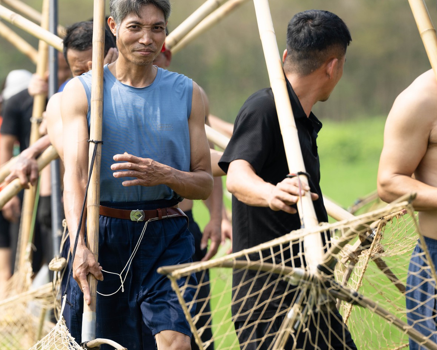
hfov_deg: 6.0
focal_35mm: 320
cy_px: 137
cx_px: 114
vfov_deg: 4.8
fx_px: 4138
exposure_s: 1/800
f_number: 4
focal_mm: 200
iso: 125
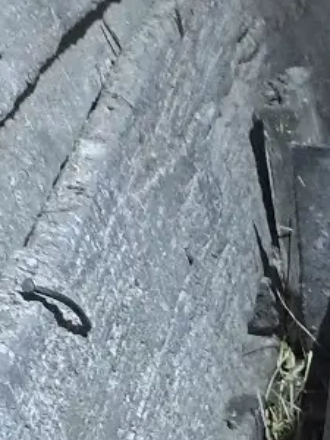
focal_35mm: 111
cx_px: 723
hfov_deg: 11.6
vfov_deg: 15.2
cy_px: 803
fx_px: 1411
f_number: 1.8
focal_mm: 4.65
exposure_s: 1/20
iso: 800
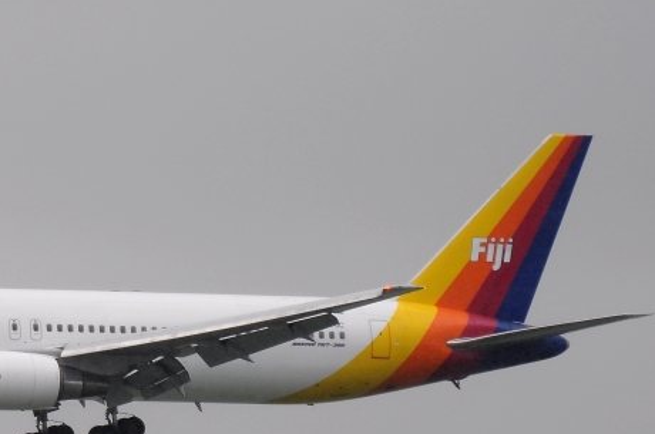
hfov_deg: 3.0
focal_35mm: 678
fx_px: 12314
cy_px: 351
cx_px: 103
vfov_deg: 2.0
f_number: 5
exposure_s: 1/800
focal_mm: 260
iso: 200
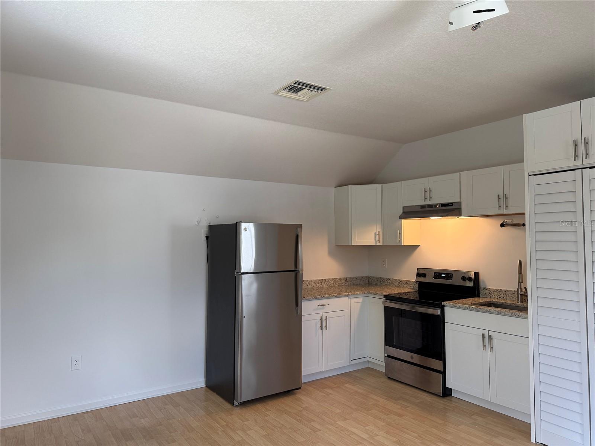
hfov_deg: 71.6
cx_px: 298
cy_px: 223
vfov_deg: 56.8
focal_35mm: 24
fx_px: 413
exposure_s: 1/120
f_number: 1.78
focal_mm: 6.76
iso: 160
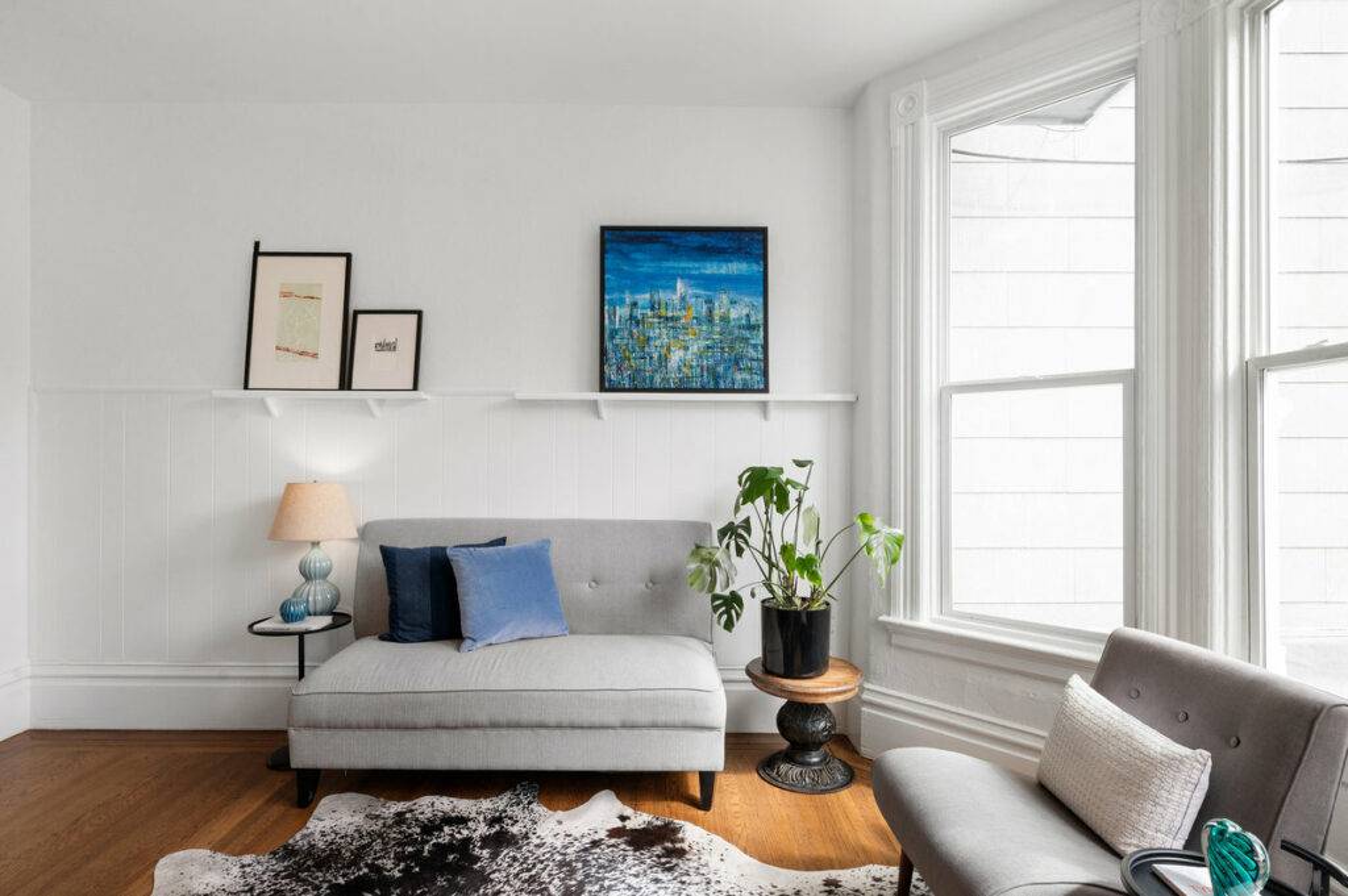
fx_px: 692
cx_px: 674
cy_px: 448
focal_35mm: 18
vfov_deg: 65.9
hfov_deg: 88.5
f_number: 9
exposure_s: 1/160
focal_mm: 18.5
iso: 400
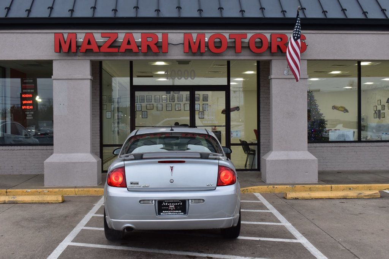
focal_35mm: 44
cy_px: 130
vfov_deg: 30.8
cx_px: 194
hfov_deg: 45.0
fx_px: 470
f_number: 8
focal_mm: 29
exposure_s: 1/60
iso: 400
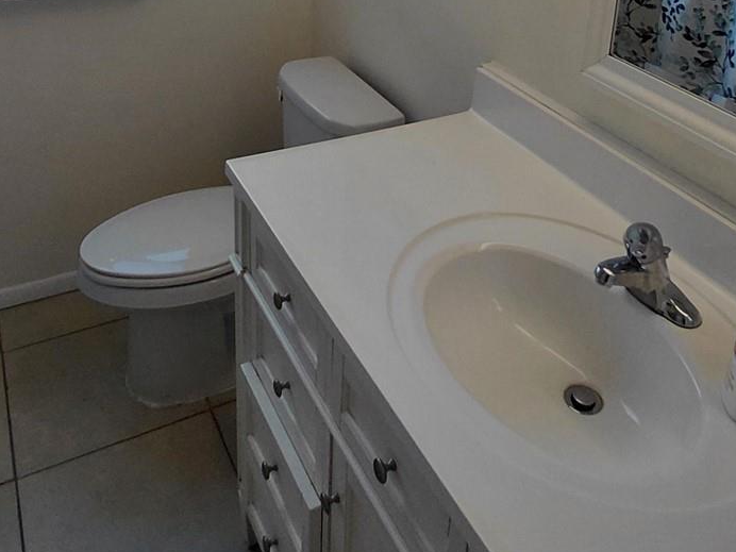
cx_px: 440
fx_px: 787
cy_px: -3
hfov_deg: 49.8
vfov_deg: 35.0
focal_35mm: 37
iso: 50
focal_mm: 1.64
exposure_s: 1/120
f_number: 2.2
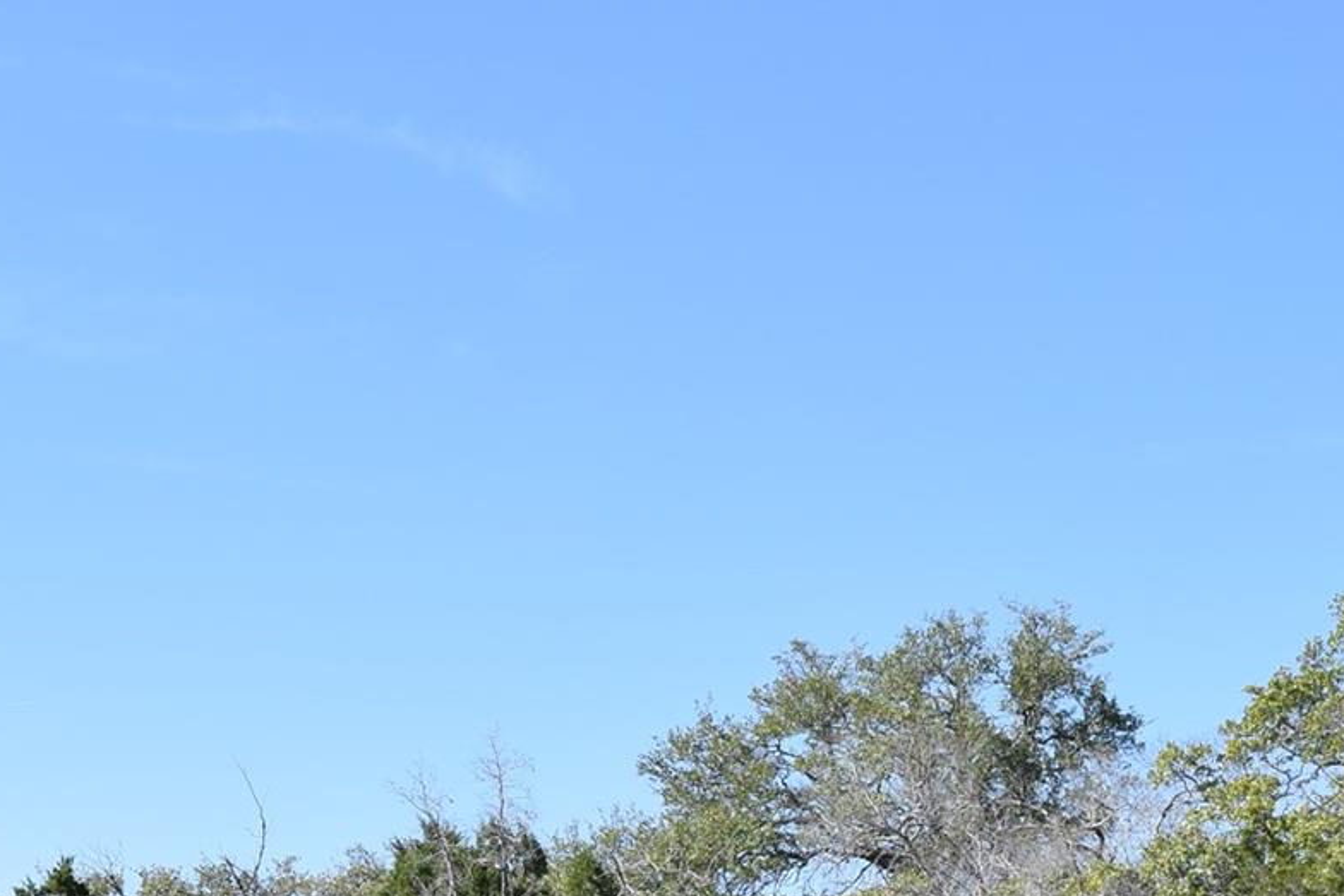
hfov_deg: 21.7
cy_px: 1060
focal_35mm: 94
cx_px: 638
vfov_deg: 14.1
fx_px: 3510
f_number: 9
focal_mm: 24
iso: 200
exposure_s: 1/320
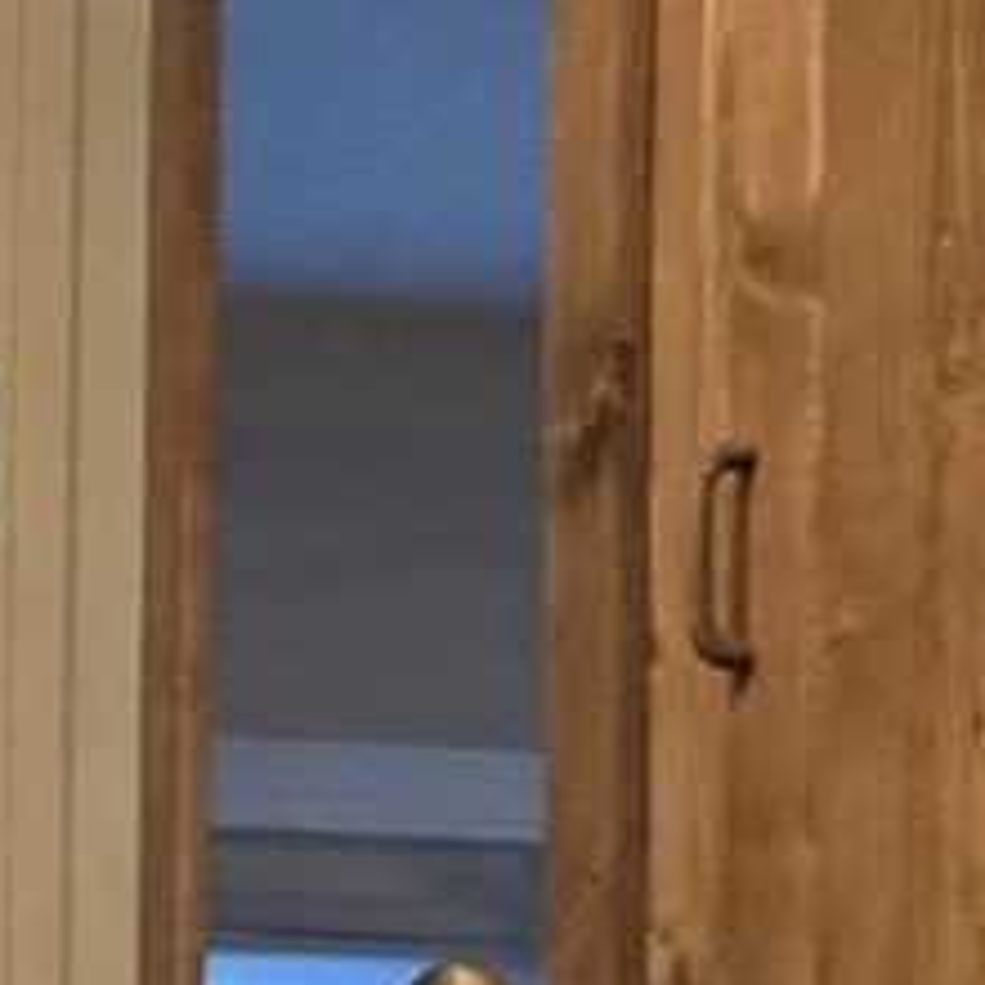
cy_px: 2073
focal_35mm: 213
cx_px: -1594
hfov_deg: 7.5
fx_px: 6857
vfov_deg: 7.8
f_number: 1.8
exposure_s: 1/120
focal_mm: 5.4
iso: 320
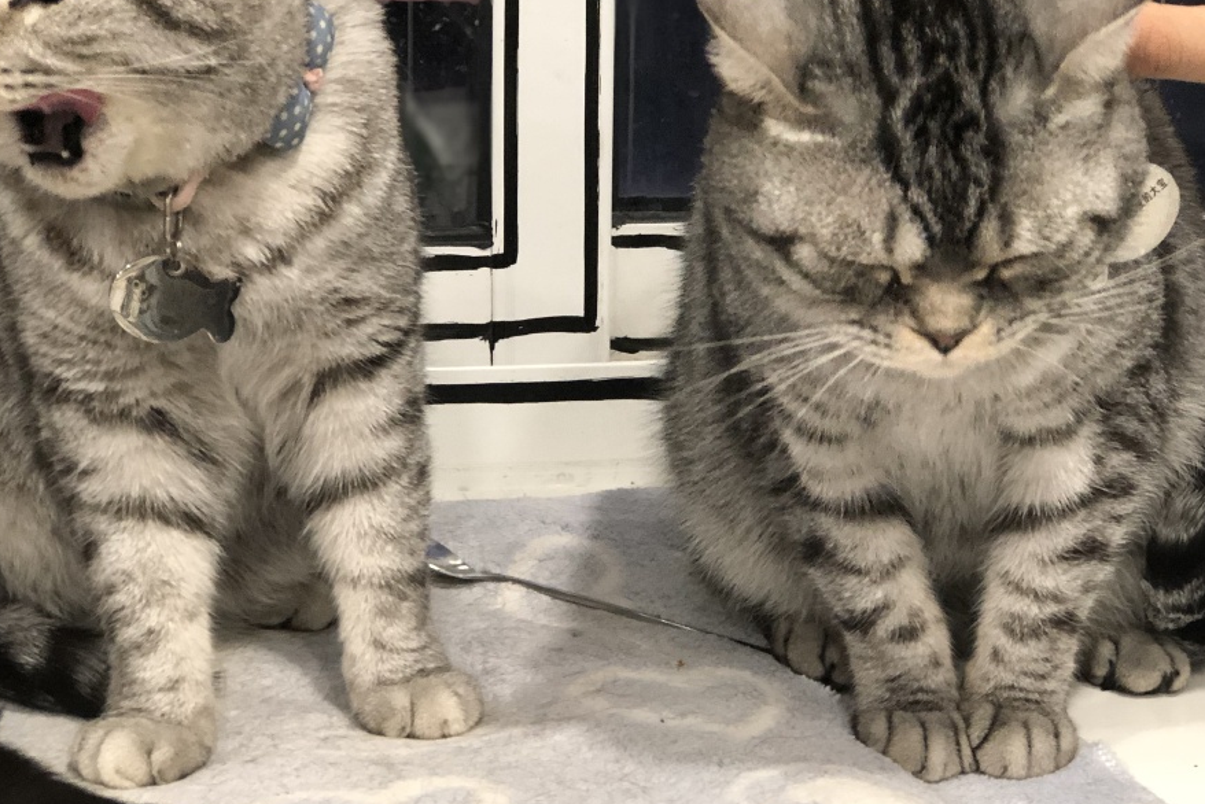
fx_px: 2712
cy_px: 273
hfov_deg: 25.1
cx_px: 594
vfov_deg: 16.8
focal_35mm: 81
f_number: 2.8
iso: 320
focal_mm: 6.6
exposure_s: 1/33
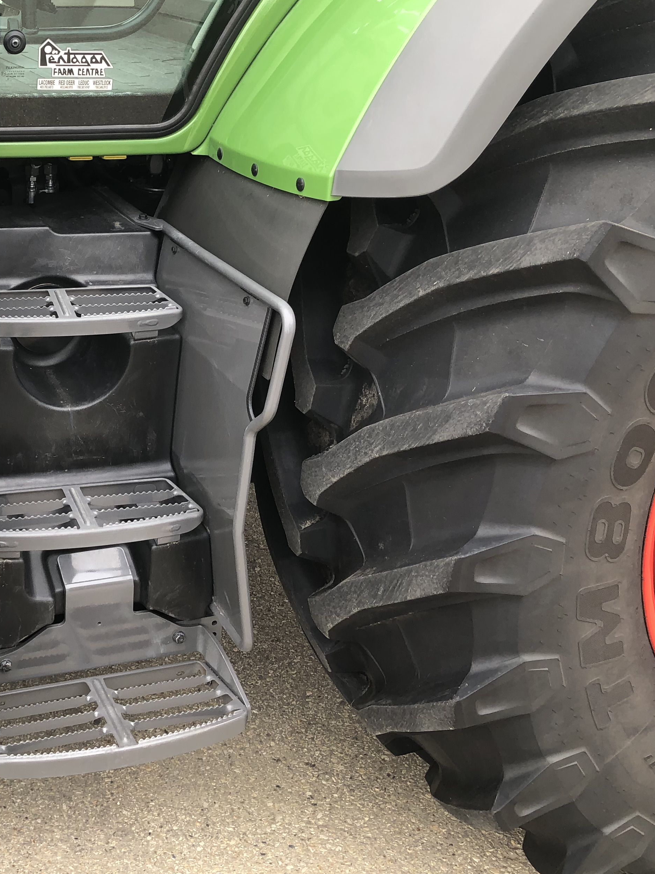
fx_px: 1135
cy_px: 353
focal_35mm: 45
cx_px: 1
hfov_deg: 30.0
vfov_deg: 41.9
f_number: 1.8
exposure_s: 1/120
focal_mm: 3.99
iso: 32
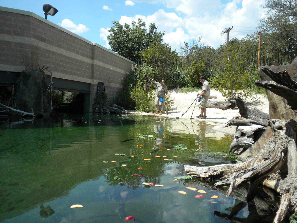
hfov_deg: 50.1
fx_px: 317
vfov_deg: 38.7
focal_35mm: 37
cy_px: 112
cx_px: 148
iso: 68
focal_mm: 6.6
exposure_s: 1/479
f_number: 3.5
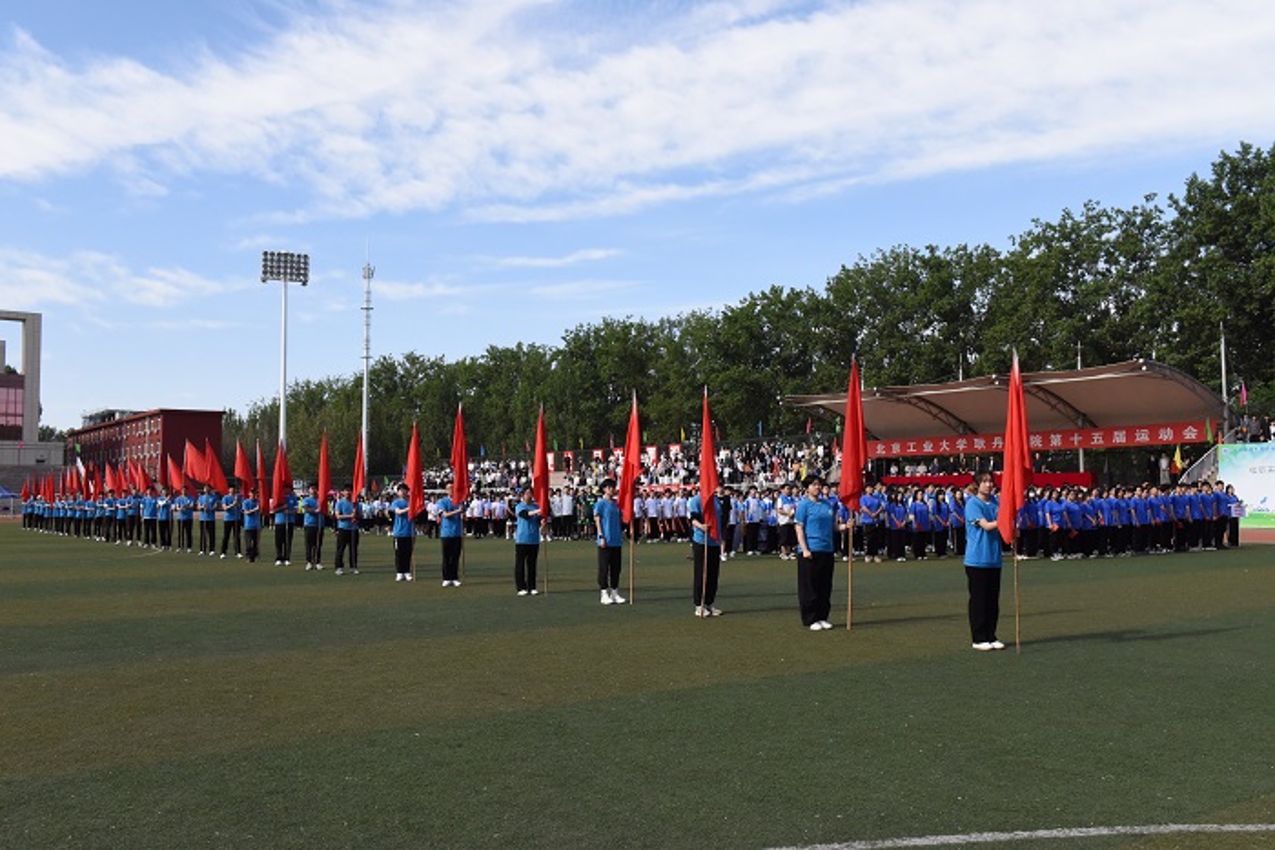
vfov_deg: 41.1
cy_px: 425
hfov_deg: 58.7
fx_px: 1133
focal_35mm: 32
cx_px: 638
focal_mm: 32
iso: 3200
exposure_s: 1/3200
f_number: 10
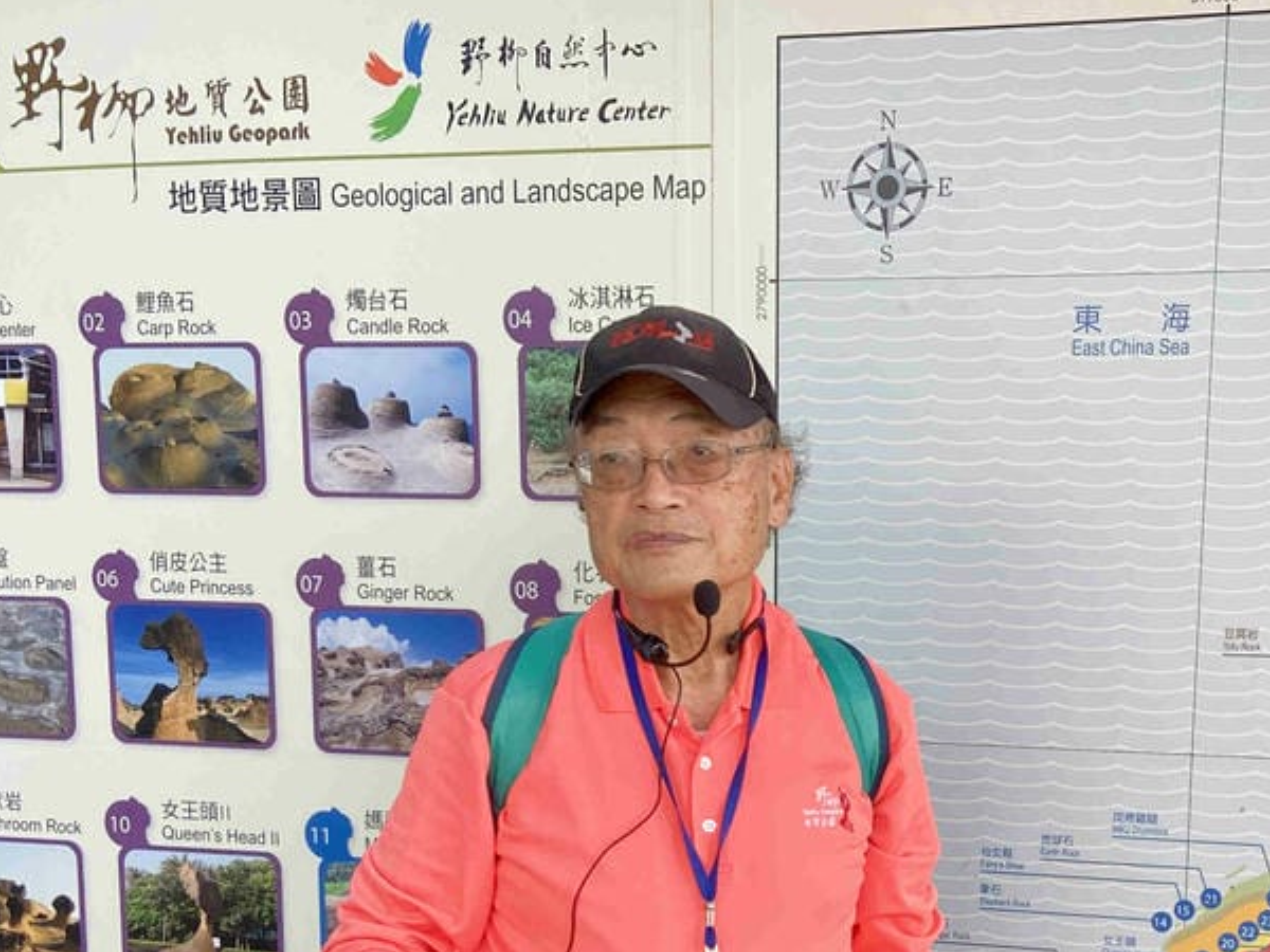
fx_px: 1908
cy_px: 927
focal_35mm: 52
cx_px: 988
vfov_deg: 26.7
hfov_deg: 35.8
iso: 50
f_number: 1.8
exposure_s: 1/122
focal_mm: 4.25
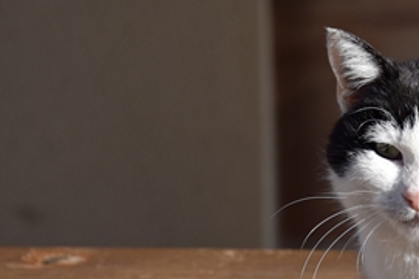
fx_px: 4638
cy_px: 174
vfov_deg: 3.4
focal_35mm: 399
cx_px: 376
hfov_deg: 5.2
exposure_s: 1/800
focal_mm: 90
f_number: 7.1
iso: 200
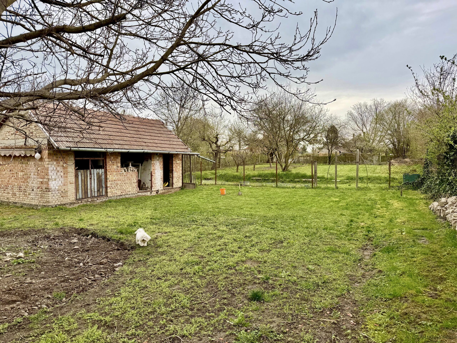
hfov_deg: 71.6
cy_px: 172
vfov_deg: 56.8
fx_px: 317
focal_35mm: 24
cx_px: 228
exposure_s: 1/1192
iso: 80
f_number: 1.78
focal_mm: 6.76
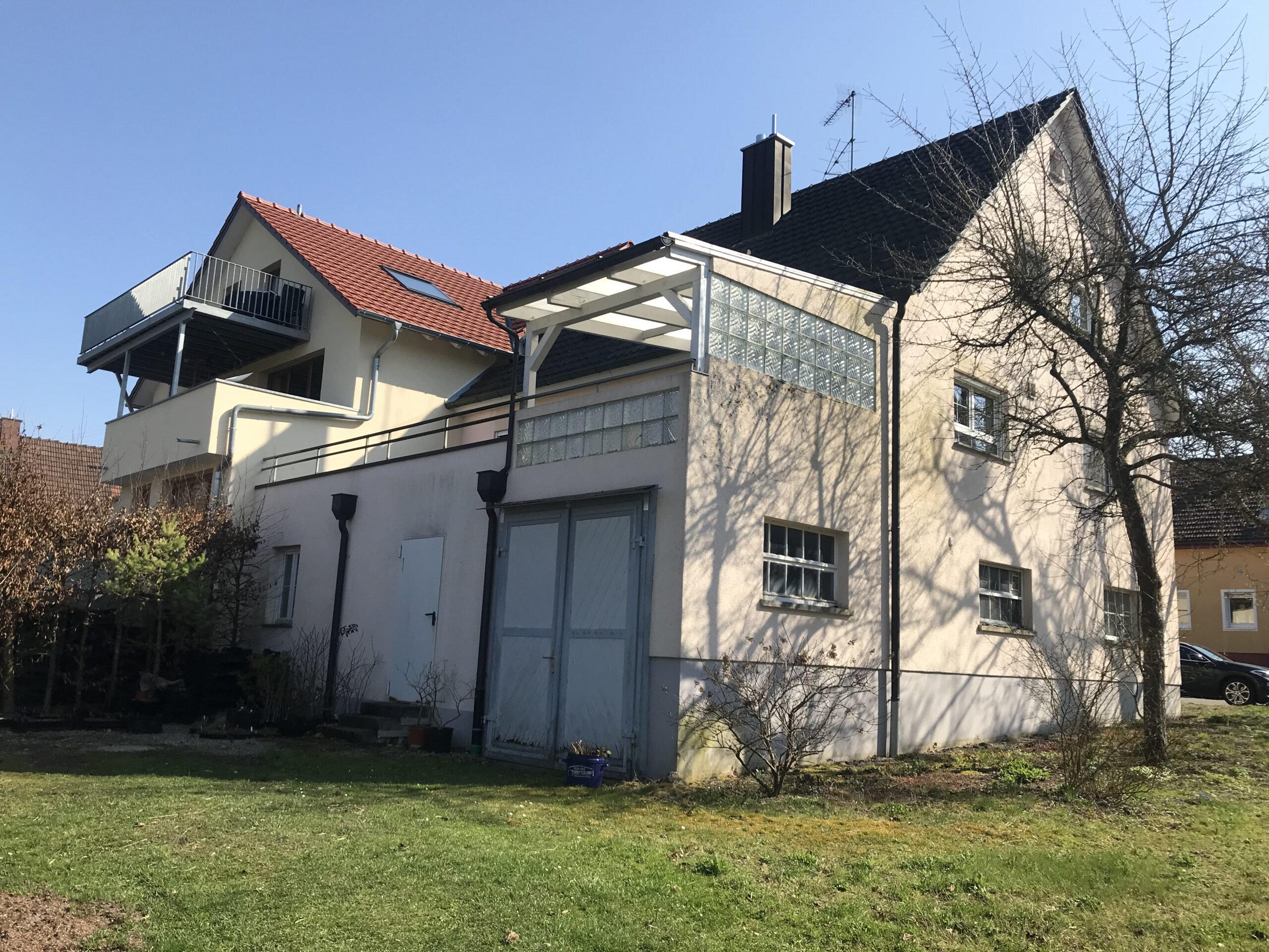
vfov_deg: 49.7
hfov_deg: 63.4
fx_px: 1026
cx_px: 634
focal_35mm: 28
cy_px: 476
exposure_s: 1/1880
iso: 20
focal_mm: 3.99
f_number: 1.8
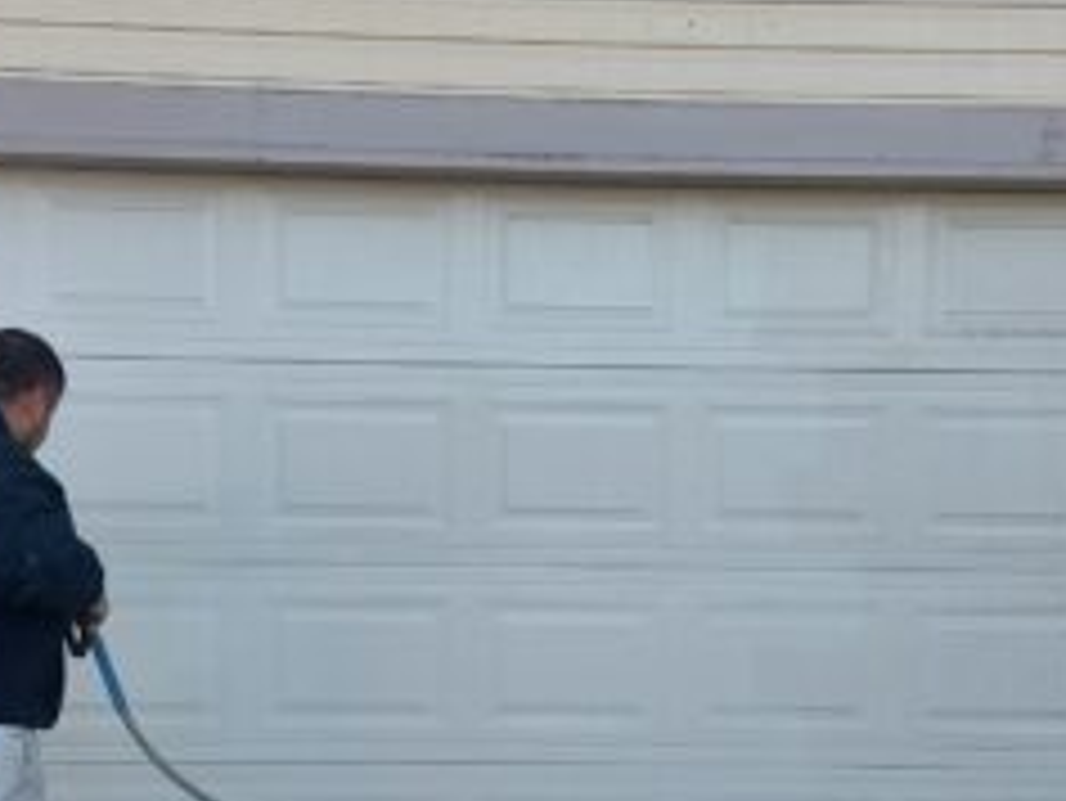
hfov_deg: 35.5
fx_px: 1664
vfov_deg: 26.9
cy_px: 513
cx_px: 555
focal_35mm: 54
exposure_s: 1/162
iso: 32
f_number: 1.8
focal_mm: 5.23
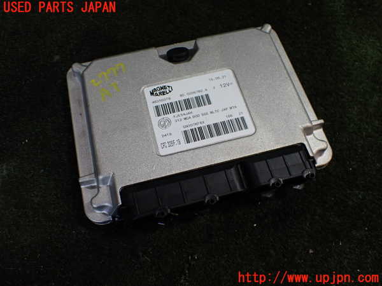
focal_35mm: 30
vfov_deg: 46.8
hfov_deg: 60.0
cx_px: 191
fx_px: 331
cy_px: 143
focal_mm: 5.4
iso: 250
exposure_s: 1/125
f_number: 2.3
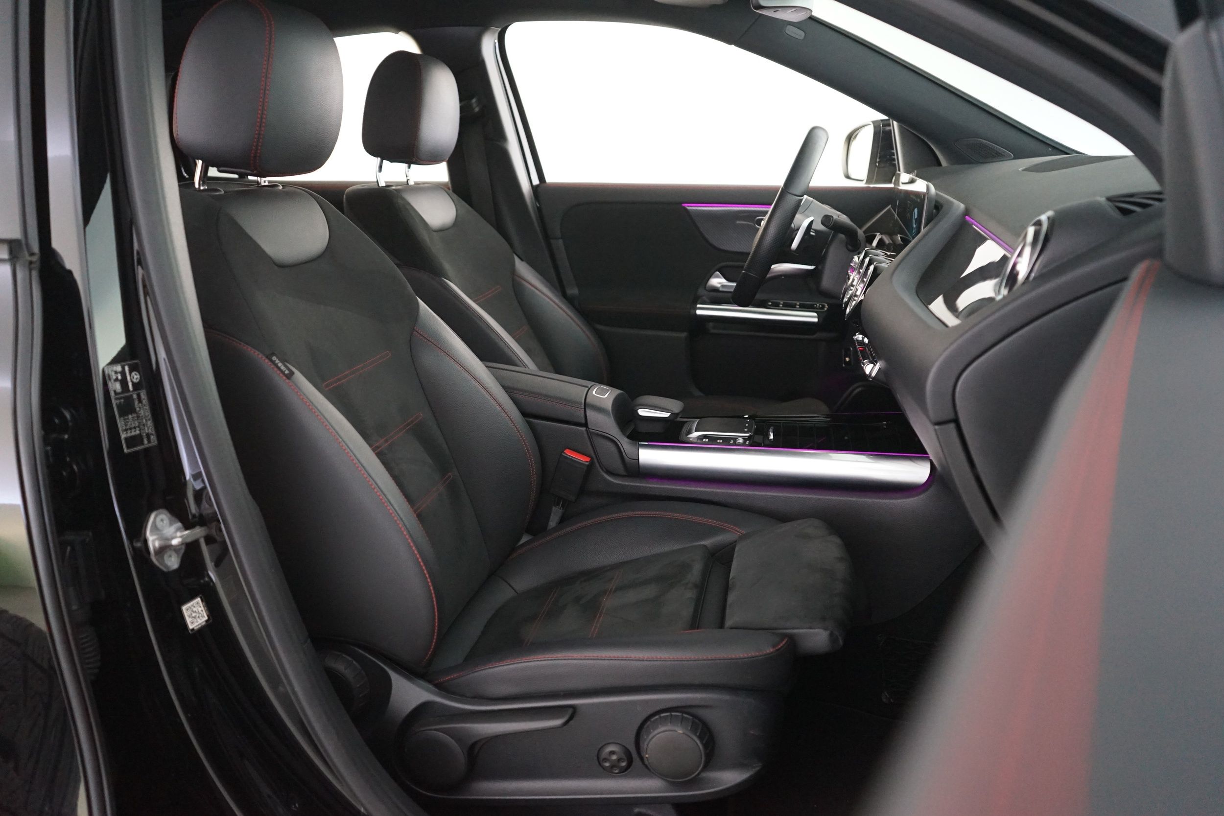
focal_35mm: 29
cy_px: 408
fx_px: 986
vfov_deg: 45.0
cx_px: 612
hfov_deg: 63.7
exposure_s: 1/13
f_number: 3.5
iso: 4000
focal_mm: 29
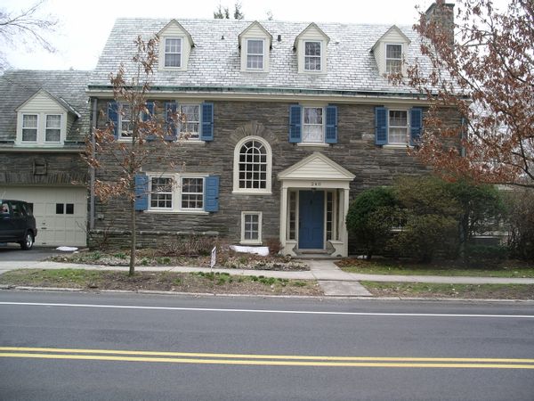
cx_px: 267
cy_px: 200
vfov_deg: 38.7
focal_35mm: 37
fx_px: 571
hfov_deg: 50.1
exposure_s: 1/200
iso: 64
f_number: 3.5
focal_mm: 7.8
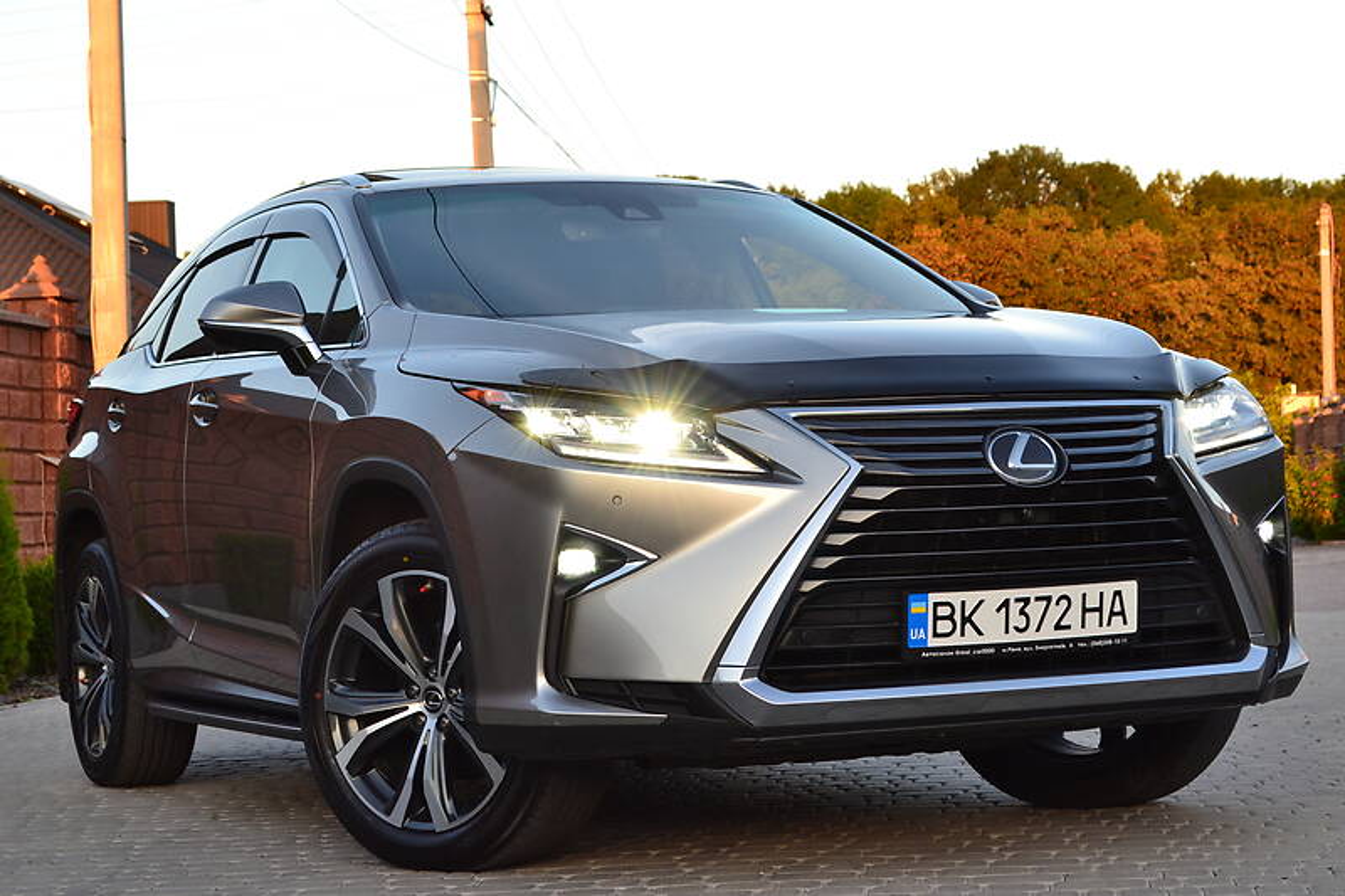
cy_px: 448
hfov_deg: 27.0
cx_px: 672
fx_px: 2801
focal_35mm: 75
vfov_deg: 18.2
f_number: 8
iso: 400
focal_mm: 50
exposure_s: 1/60
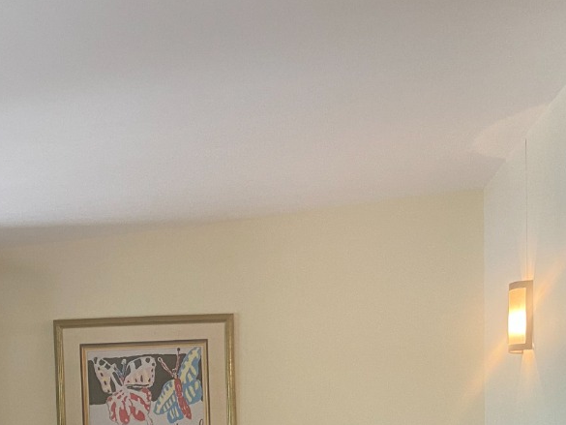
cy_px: 440
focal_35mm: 64
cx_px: 204
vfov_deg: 22.0
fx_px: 1047
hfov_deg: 30.1
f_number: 1.8
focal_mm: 4.25
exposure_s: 1/50
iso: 125
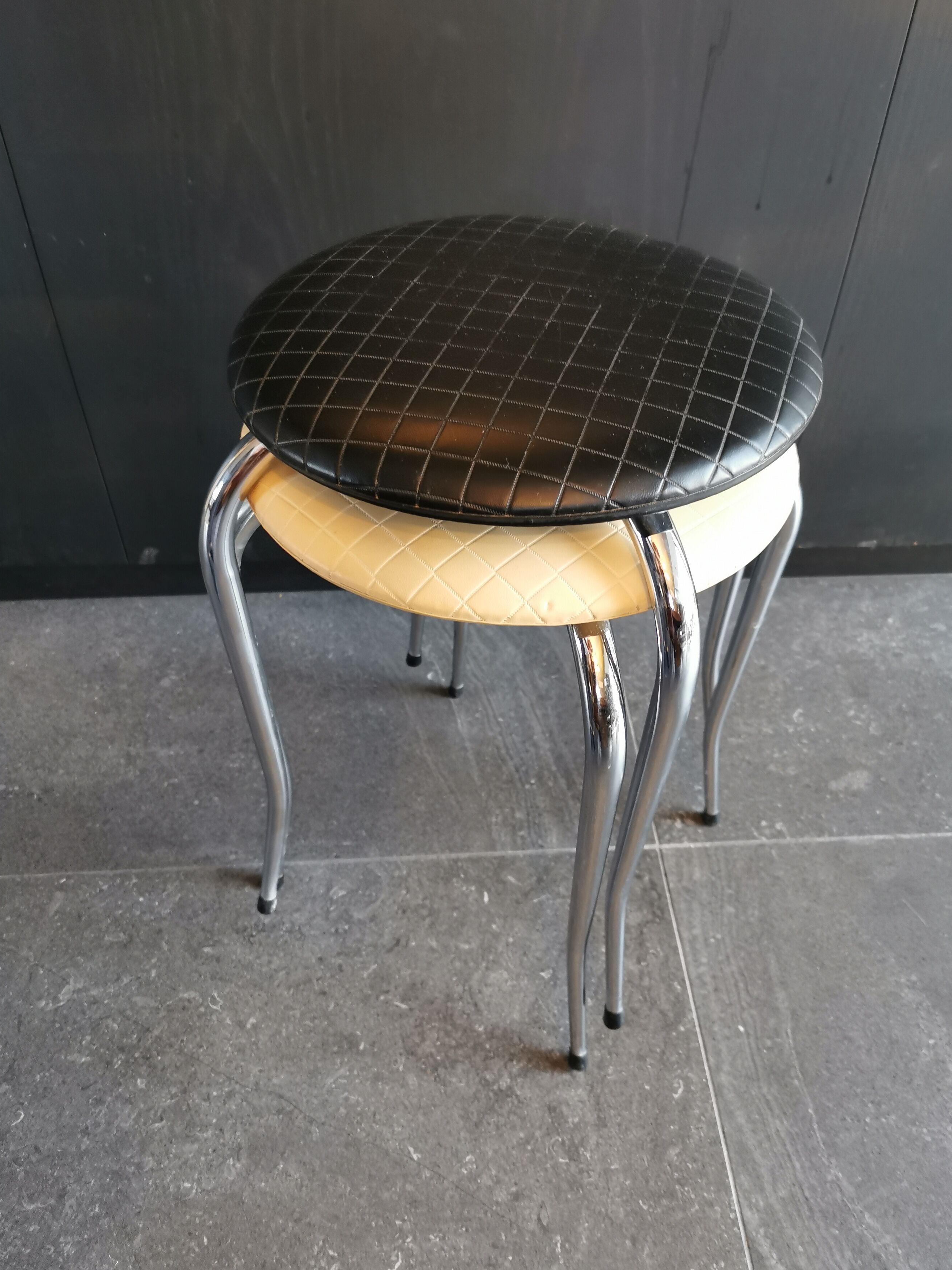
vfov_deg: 63.4
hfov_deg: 49.7
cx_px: 466
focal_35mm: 28
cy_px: 629
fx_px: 1027
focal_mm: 5.56
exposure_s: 1/33.3
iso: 320
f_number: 1.6
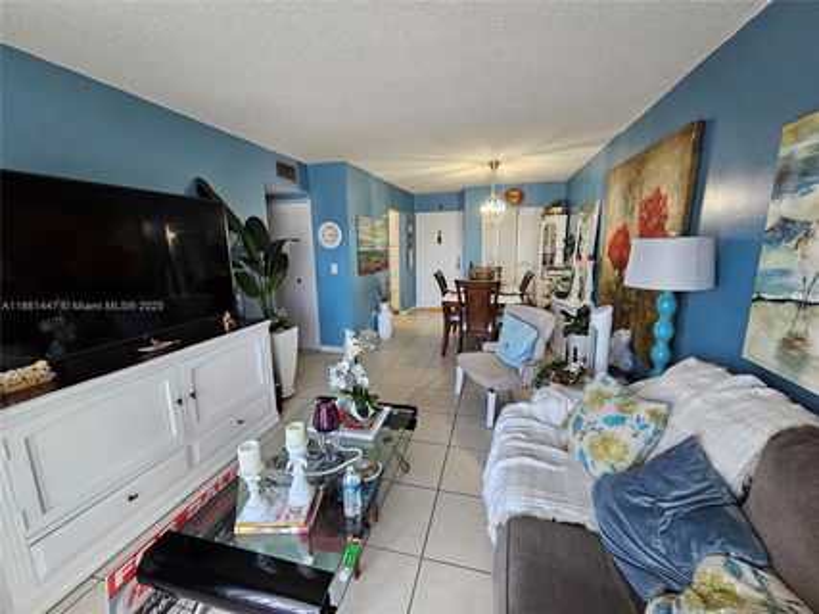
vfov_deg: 89.9
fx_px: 307
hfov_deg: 106.2
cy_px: 307
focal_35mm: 13
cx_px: 410
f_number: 2.2
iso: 320
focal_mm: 2.2
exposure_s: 1/40
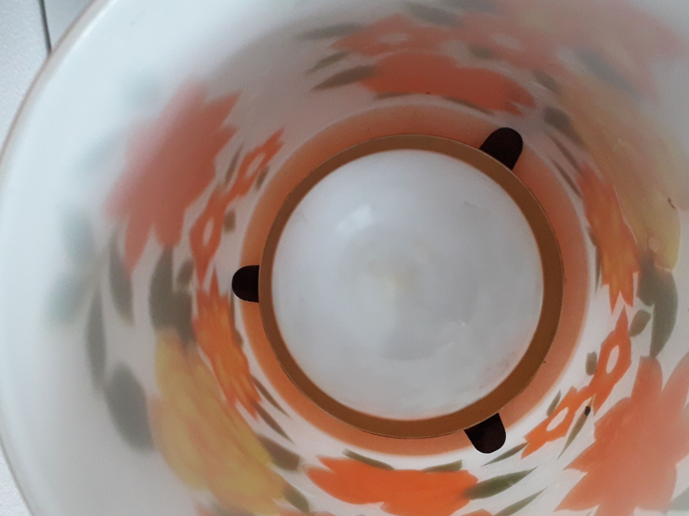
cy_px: 302
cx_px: 367
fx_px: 736
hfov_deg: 50.1
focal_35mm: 37
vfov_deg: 38.5
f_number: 1.9
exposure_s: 1/50
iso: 200
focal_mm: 3.6
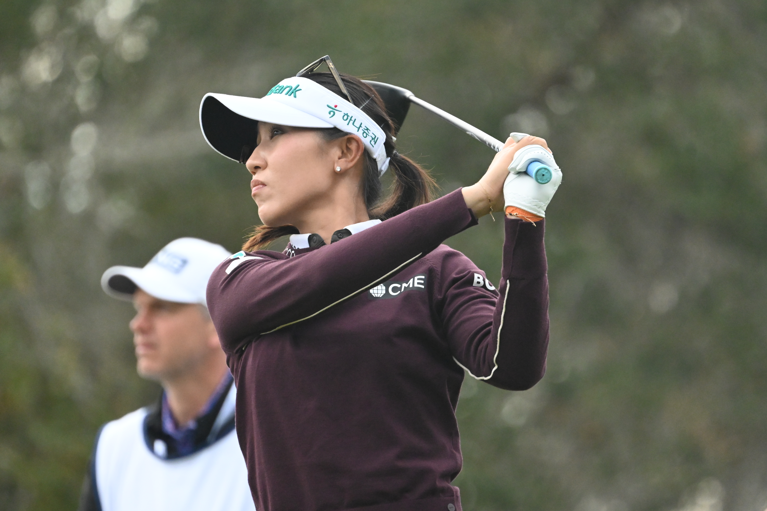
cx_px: 384
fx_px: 12782
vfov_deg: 2.3
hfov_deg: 3.4
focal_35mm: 600
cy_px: 256
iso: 4000
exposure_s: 1/3200
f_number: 5.6
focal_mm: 400
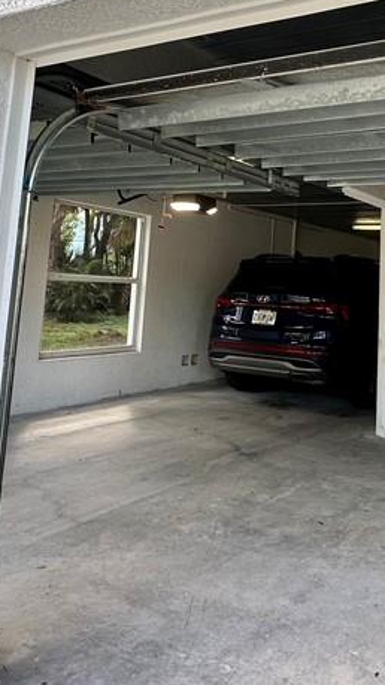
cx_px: 325
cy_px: 222
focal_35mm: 34
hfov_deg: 33.3
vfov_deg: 56.6
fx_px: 617
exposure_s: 1/99
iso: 50
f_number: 2.2
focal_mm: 2.22
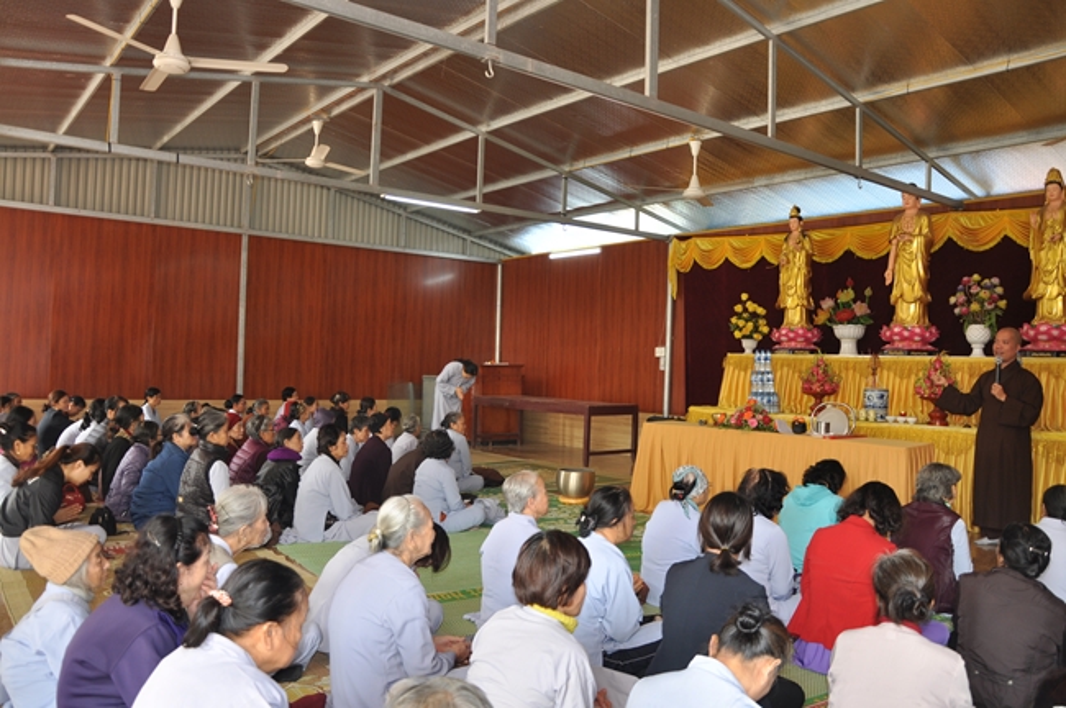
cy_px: 354
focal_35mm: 27
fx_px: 799
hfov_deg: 67.4
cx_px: 533
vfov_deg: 47.8
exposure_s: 1/60
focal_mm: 18
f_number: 3.5
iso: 200
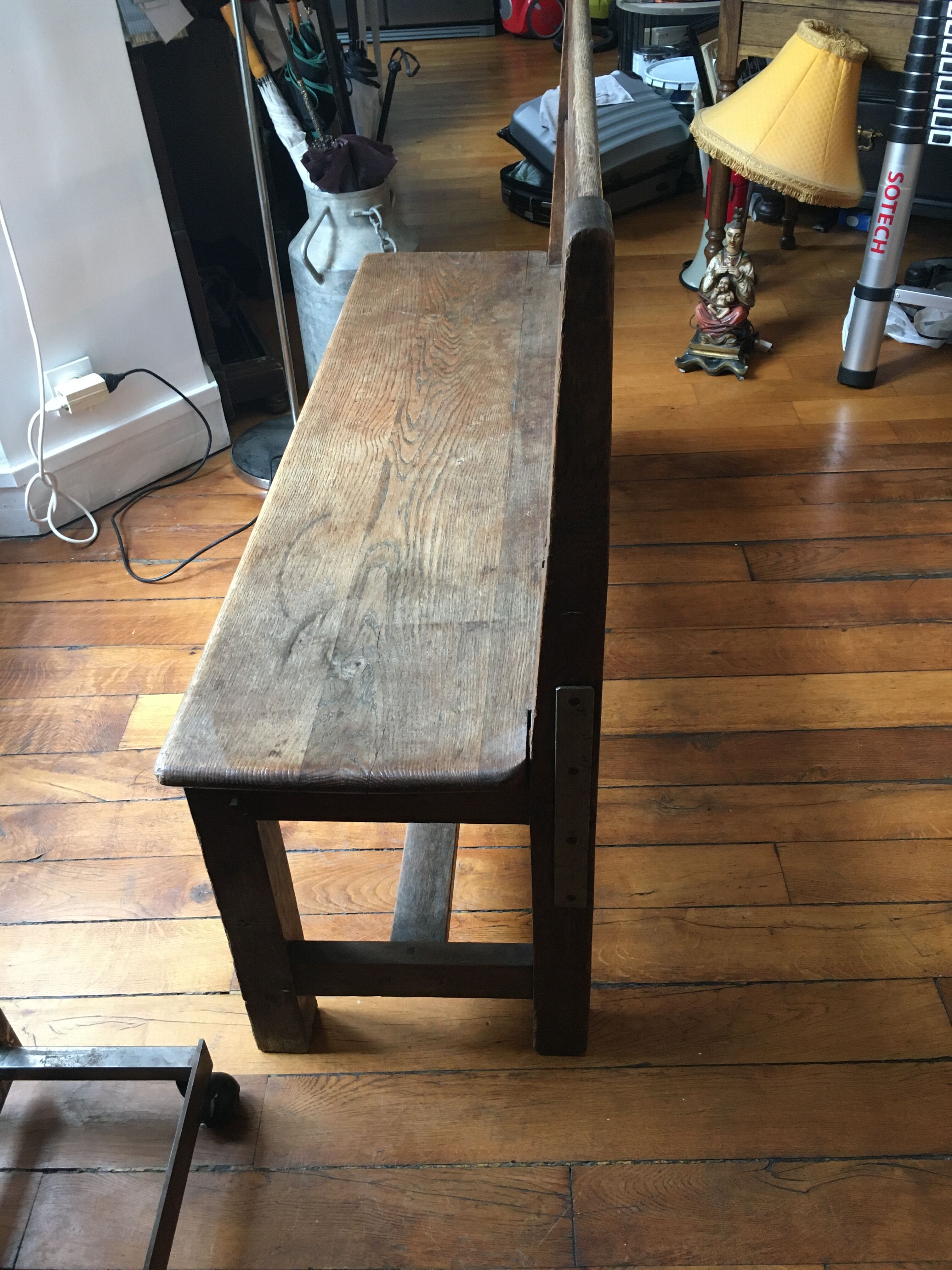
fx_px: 1063
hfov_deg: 48.2
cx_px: 476
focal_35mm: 29
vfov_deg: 61.7
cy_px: 635
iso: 160
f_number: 2.2
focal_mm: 4.15
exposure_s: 1/33
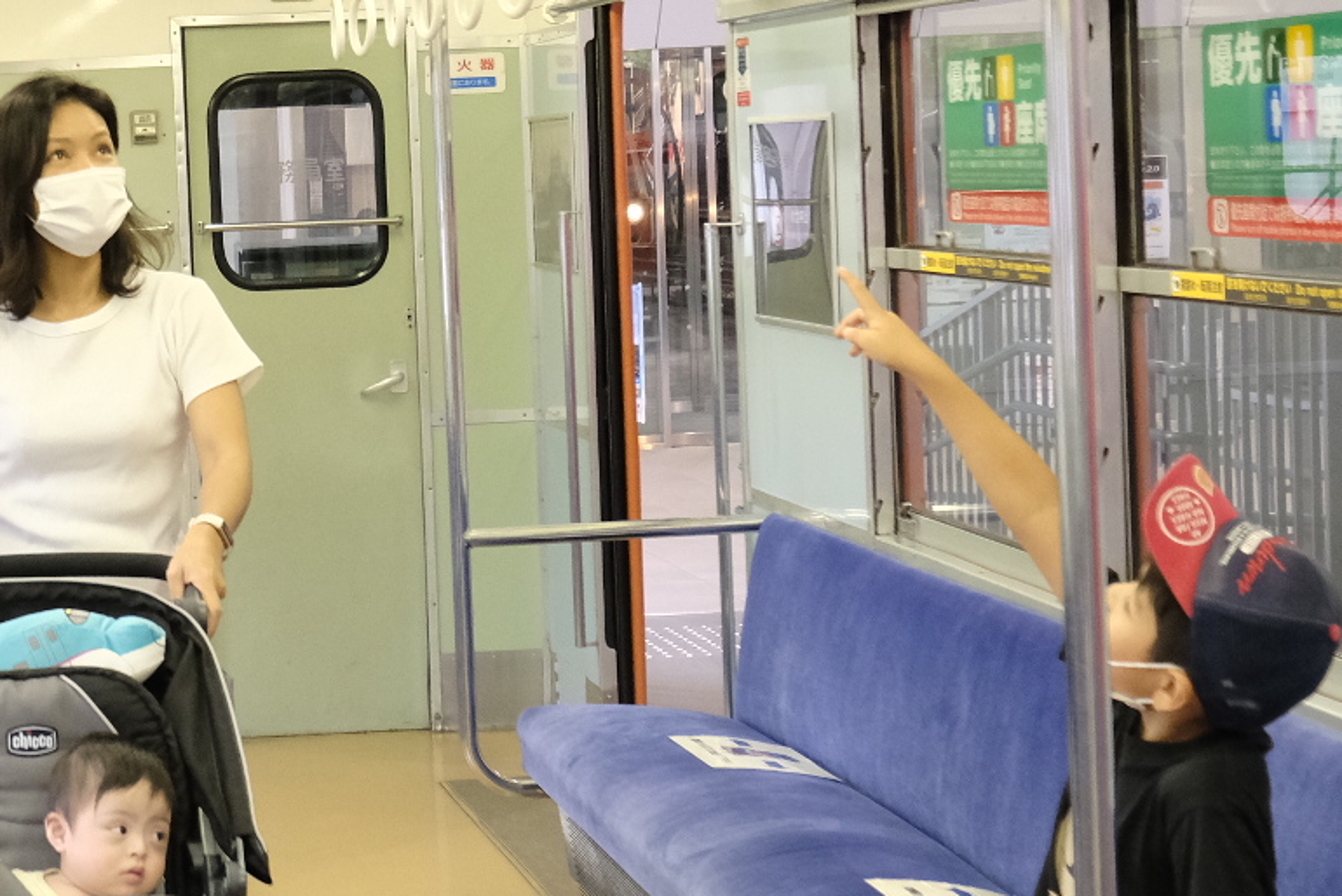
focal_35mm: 83
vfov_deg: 16.5
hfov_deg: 23.4
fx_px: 3095
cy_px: 357
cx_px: -2
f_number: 4
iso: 2500
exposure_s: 1/100
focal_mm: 24
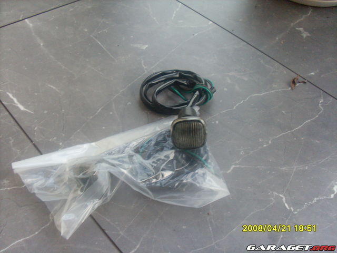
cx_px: 168
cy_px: 126
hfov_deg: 49.0
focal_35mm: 38
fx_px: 370
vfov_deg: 37.7
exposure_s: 1/45
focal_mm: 6.3
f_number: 3
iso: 200
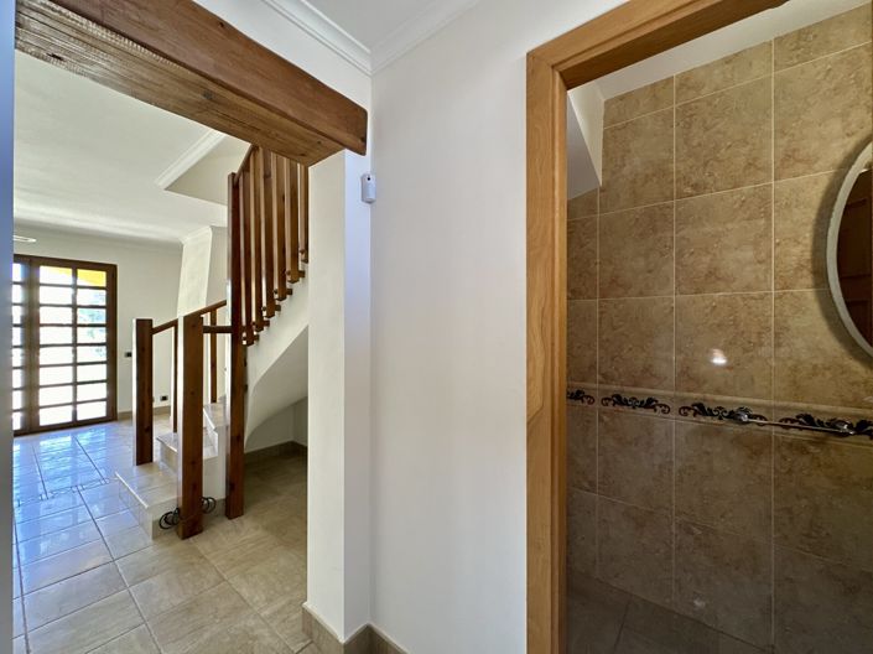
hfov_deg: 102.1
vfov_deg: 85.6
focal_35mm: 14
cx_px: 436
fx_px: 353
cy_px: 327
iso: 160
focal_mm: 2.22
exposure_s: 1/60
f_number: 2.2
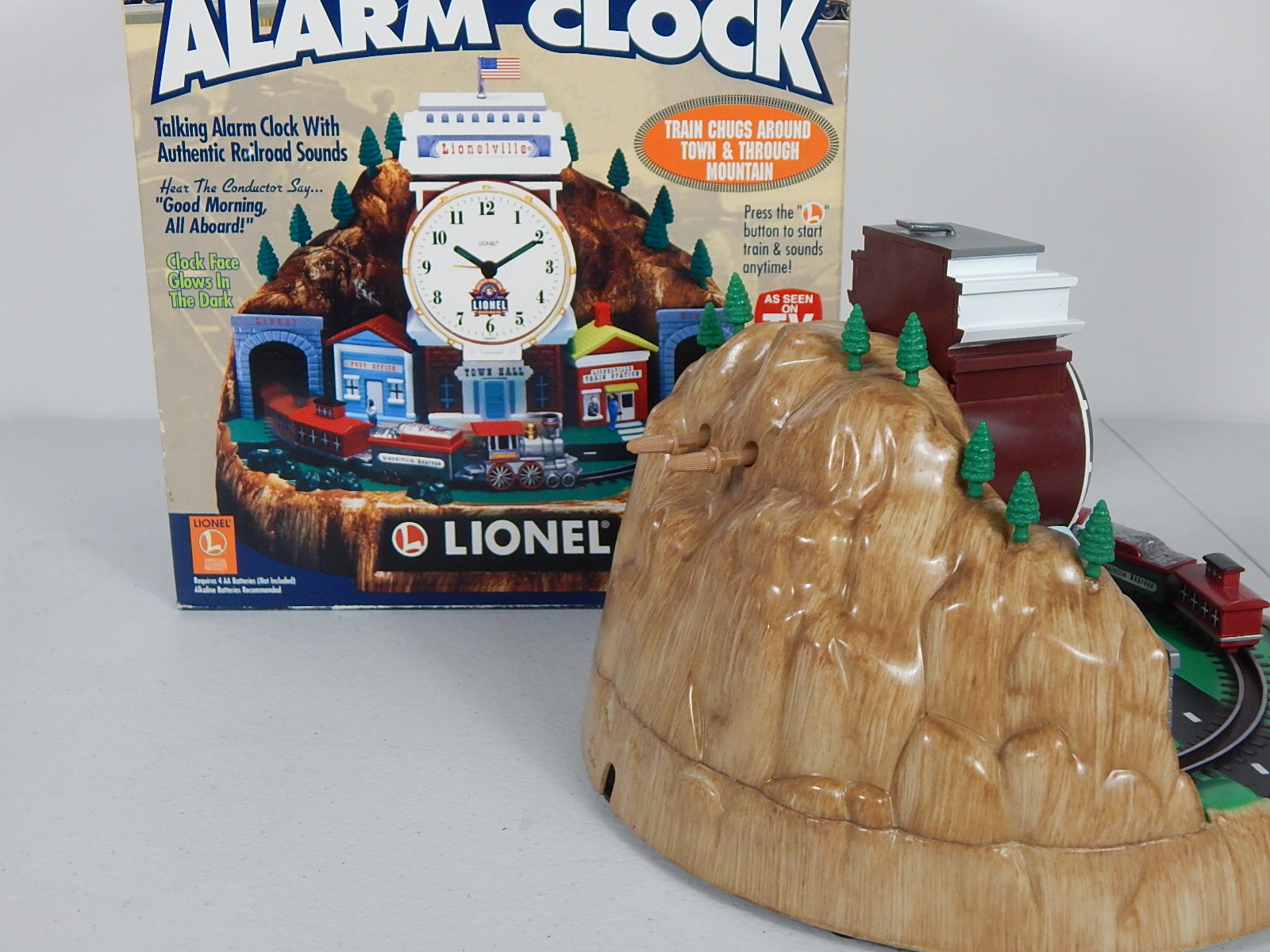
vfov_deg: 33.6
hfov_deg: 43.9
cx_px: 635
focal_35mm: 43
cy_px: 476
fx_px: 1578
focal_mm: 7.7
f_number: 3.6
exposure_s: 1/100
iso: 400
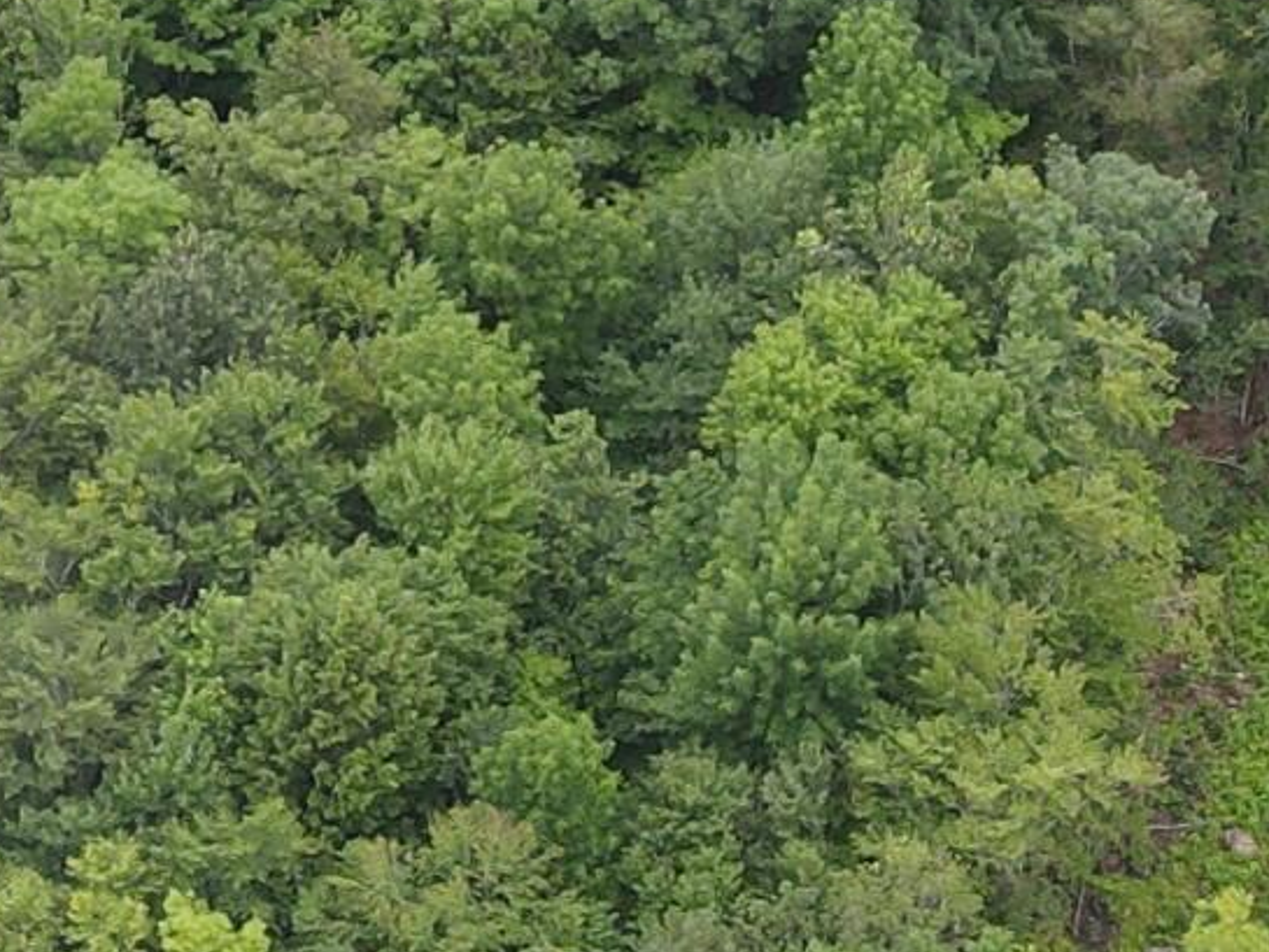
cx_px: 331
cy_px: -396
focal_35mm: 132
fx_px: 4840
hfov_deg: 14.9
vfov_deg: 10.9
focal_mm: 4.5
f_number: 2.8
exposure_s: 1/160
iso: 100
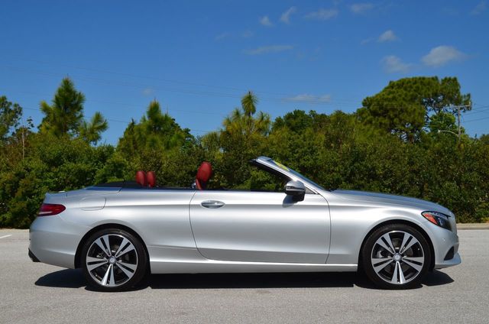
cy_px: 162
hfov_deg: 41.2
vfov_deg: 28.0
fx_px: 651
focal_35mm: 48
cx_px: 244
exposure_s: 1/200
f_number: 13
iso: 100
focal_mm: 32
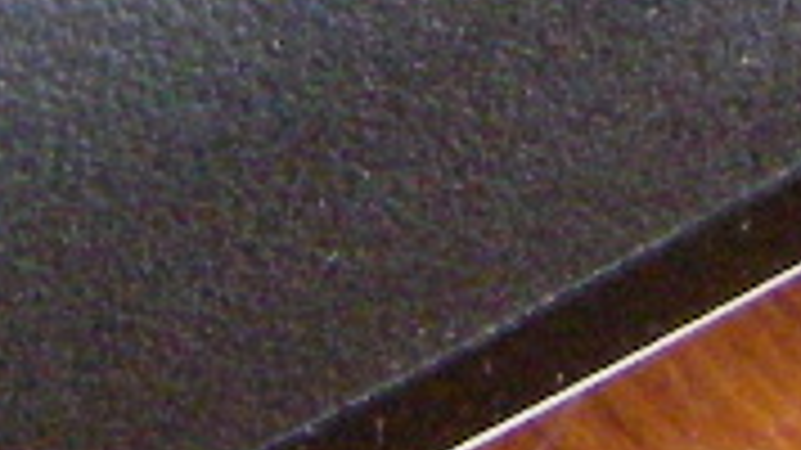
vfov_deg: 3.9
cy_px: -968
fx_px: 6306
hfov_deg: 7.3
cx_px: 266
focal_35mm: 297
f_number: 3.3
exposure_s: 1/50
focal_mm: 6.3
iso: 400
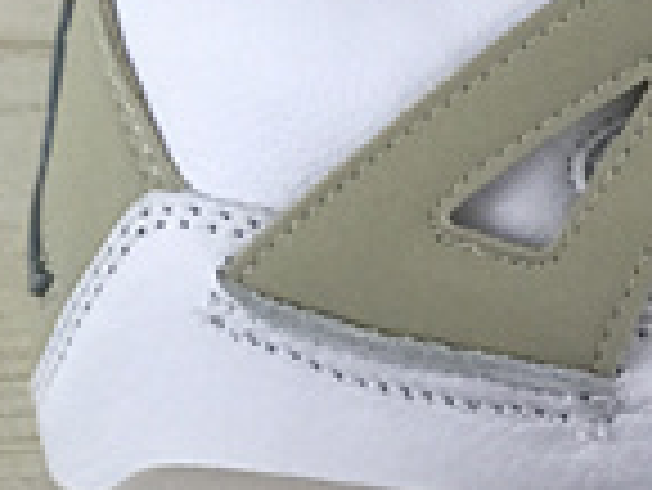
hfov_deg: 6.7
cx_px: 1093
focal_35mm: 290
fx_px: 5467
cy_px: -258
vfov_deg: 5.1
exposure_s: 1/99
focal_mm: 6.6
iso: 100
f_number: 2.8
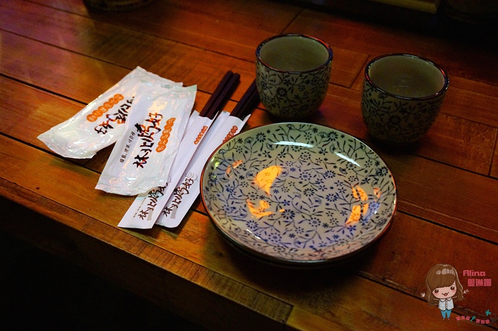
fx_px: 498
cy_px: 166
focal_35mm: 36
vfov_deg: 36.8
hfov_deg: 53.2
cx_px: 249
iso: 3200
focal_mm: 24
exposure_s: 1/50
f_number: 4.5
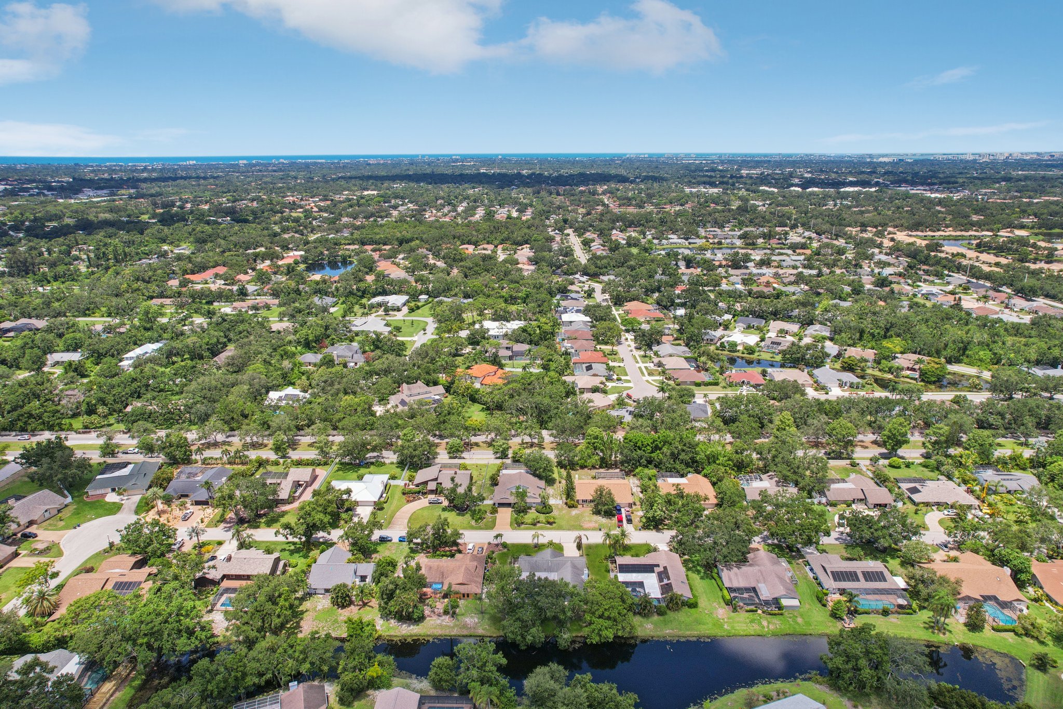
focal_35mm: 22
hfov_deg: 78.6
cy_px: 354
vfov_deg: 57.2
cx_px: 532
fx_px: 650
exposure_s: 1/2000
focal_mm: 8.38
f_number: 2.8
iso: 130
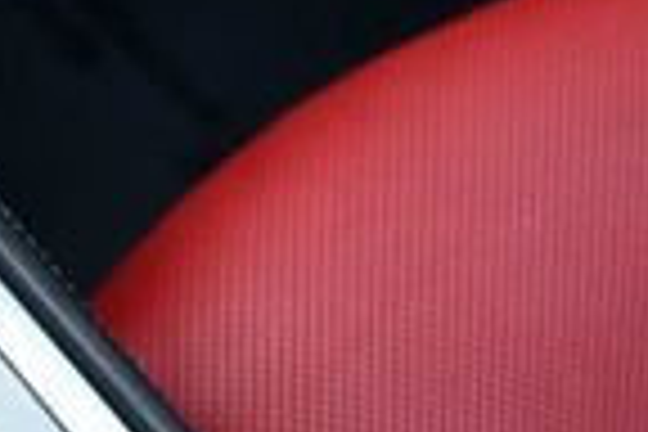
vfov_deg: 8.6
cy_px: 292
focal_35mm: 160
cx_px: -752
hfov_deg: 11.3
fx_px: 2880
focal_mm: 18
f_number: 3.5
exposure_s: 1/200
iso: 800
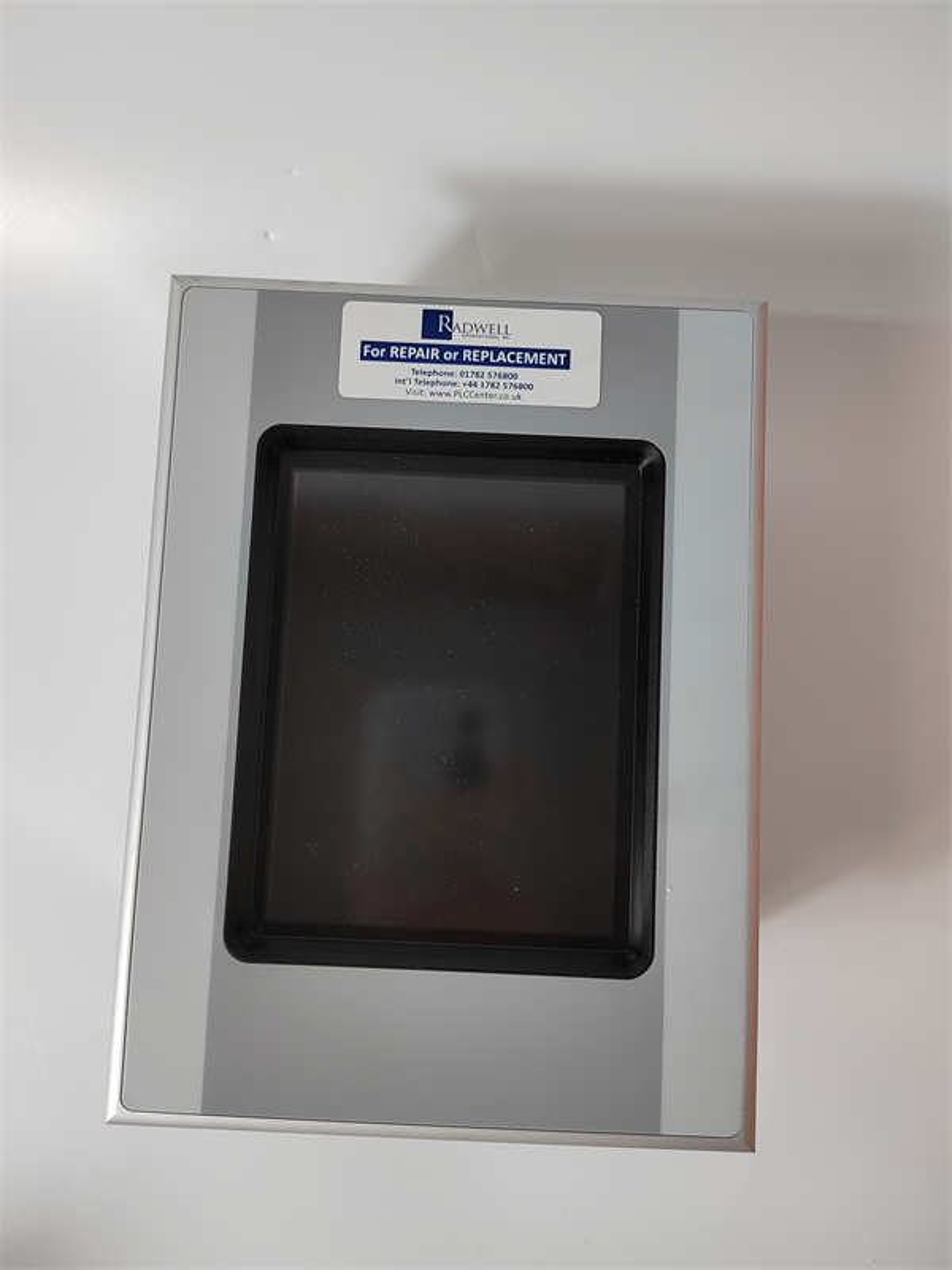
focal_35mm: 23
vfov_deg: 73.9
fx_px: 843
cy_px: 635
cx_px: 476
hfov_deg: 58.9
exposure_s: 1/100
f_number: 1.9
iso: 591
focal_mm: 5.52
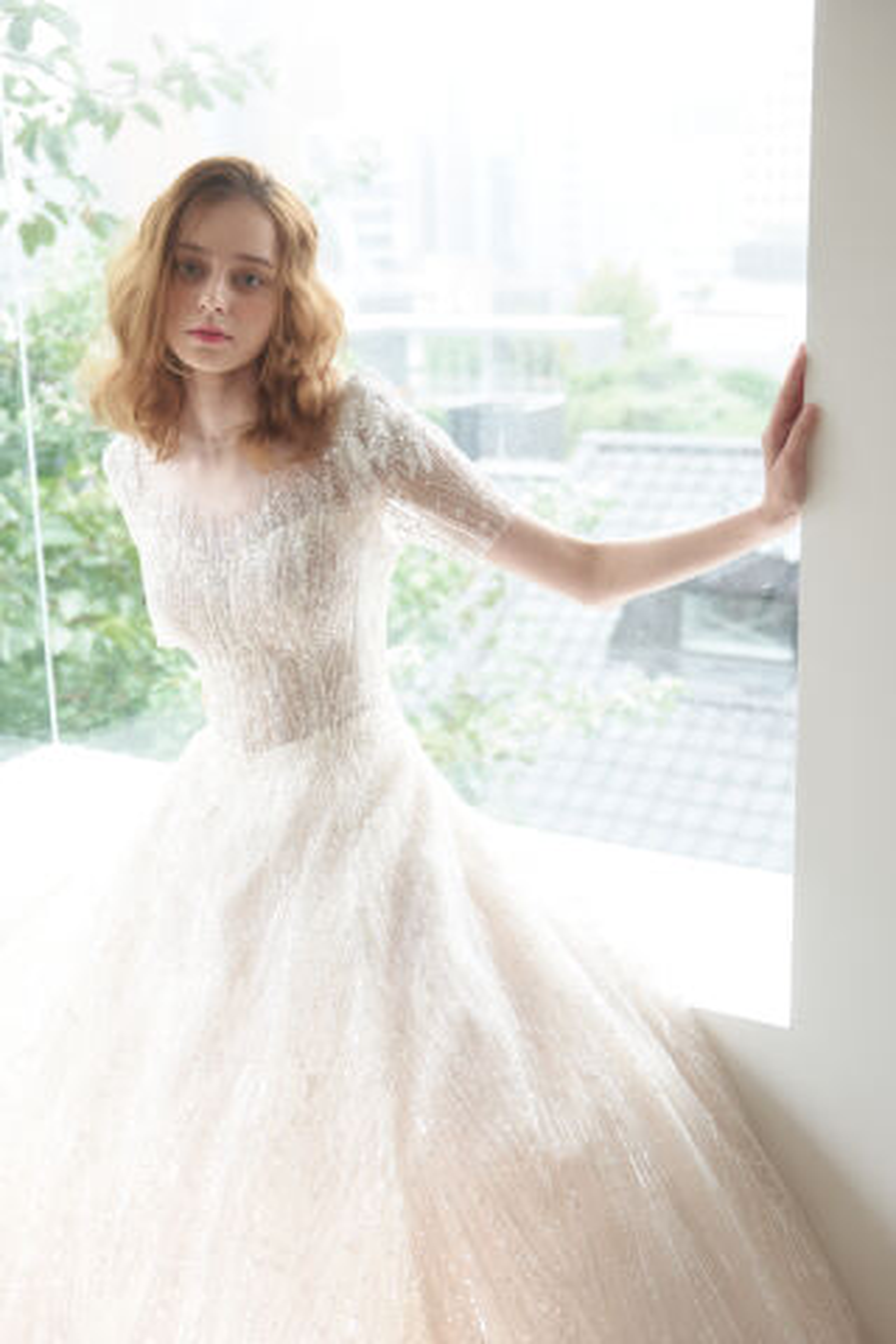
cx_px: 448
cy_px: 672
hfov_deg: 27.5
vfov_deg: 40.3
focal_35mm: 49
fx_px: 1829
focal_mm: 49
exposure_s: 1/100
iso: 1600
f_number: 3.9
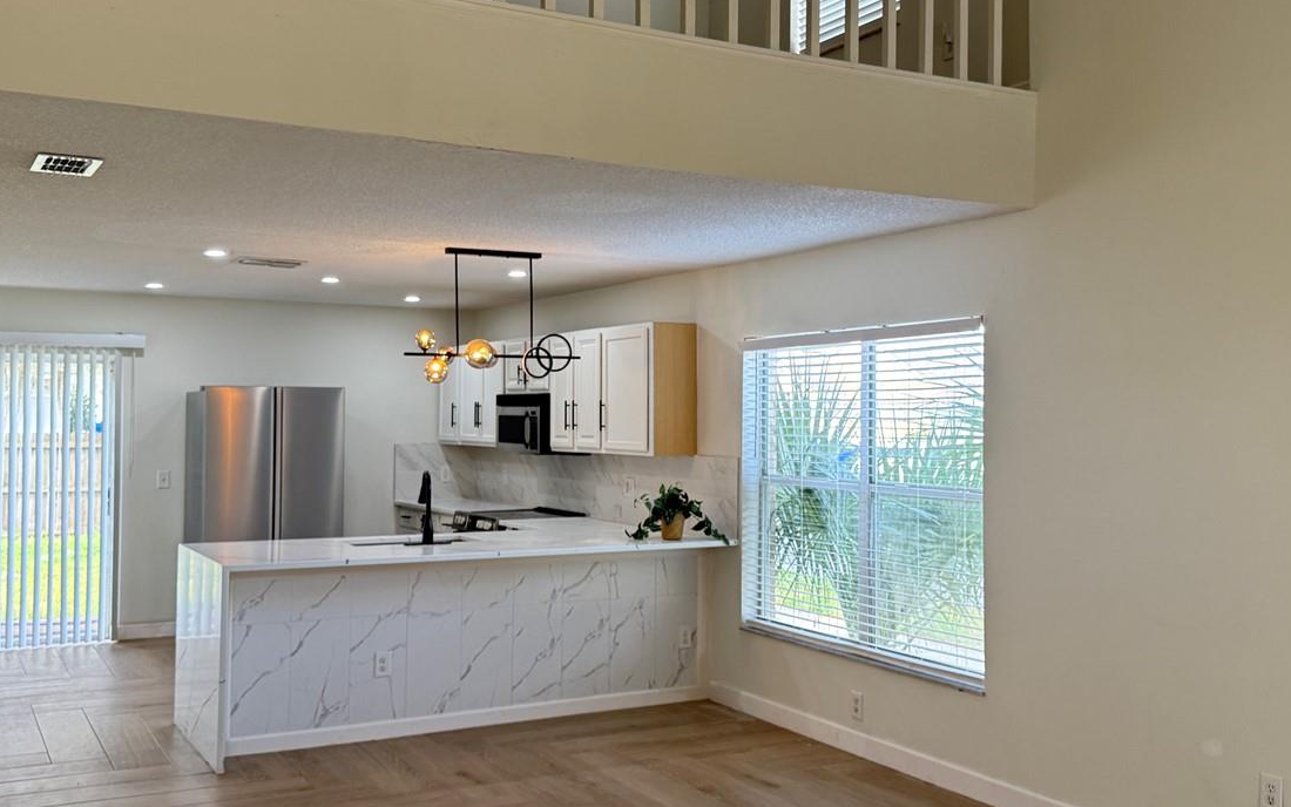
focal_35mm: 37
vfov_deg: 34.4
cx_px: 669
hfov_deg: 52.7
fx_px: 1302
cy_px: 377
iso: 250
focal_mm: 6.76
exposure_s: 1/120
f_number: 1.78
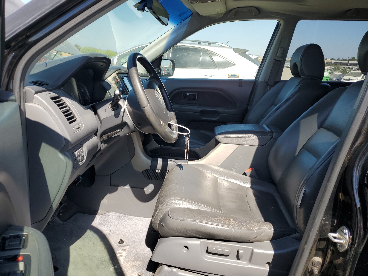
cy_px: 138
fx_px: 276
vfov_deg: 53.1
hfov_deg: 67.3
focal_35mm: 26
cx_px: 184
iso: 50
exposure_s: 1/1250
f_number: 1.5
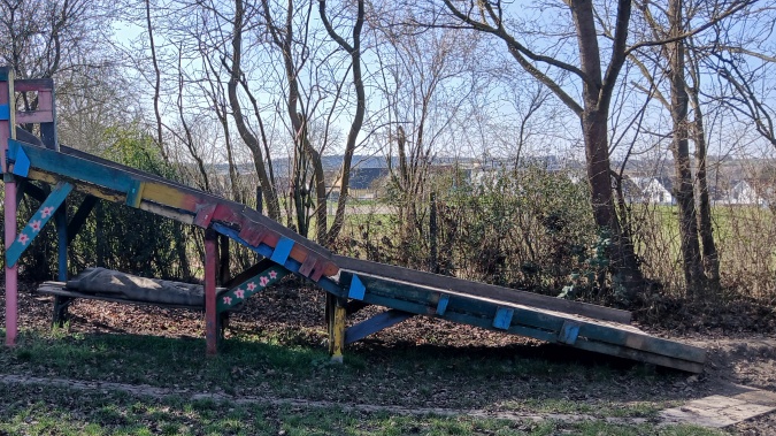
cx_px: 195
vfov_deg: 27.7
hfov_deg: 45.7
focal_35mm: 43
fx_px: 884
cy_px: 235
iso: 20
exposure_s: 1/300
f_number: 1.8
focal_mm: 3.98
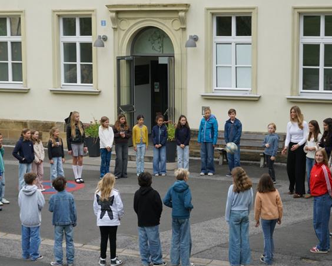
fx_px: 905
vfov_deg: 16.7
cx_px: 165
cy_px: 158
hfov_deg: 20.8
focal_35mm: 92
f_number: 5
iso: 160
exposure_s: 1/160
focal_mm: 54
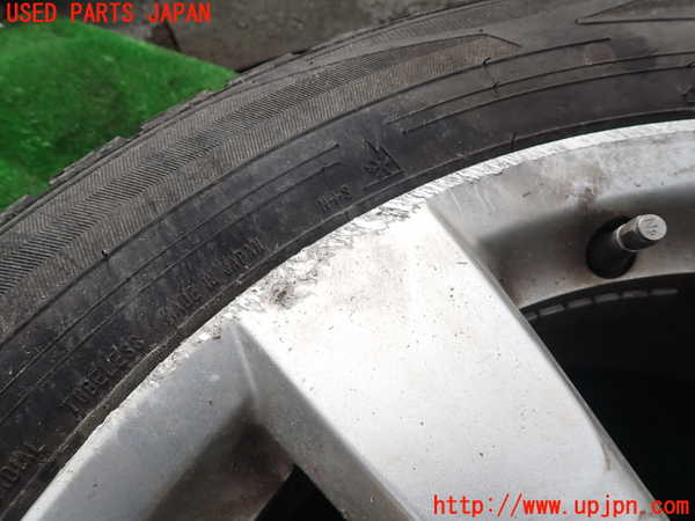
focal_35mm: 25
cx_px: 348
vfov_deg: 54.9
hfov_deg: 69.4
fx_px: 502
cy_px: 260
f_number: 8
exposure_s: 1/160
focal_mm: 4.5
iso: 100
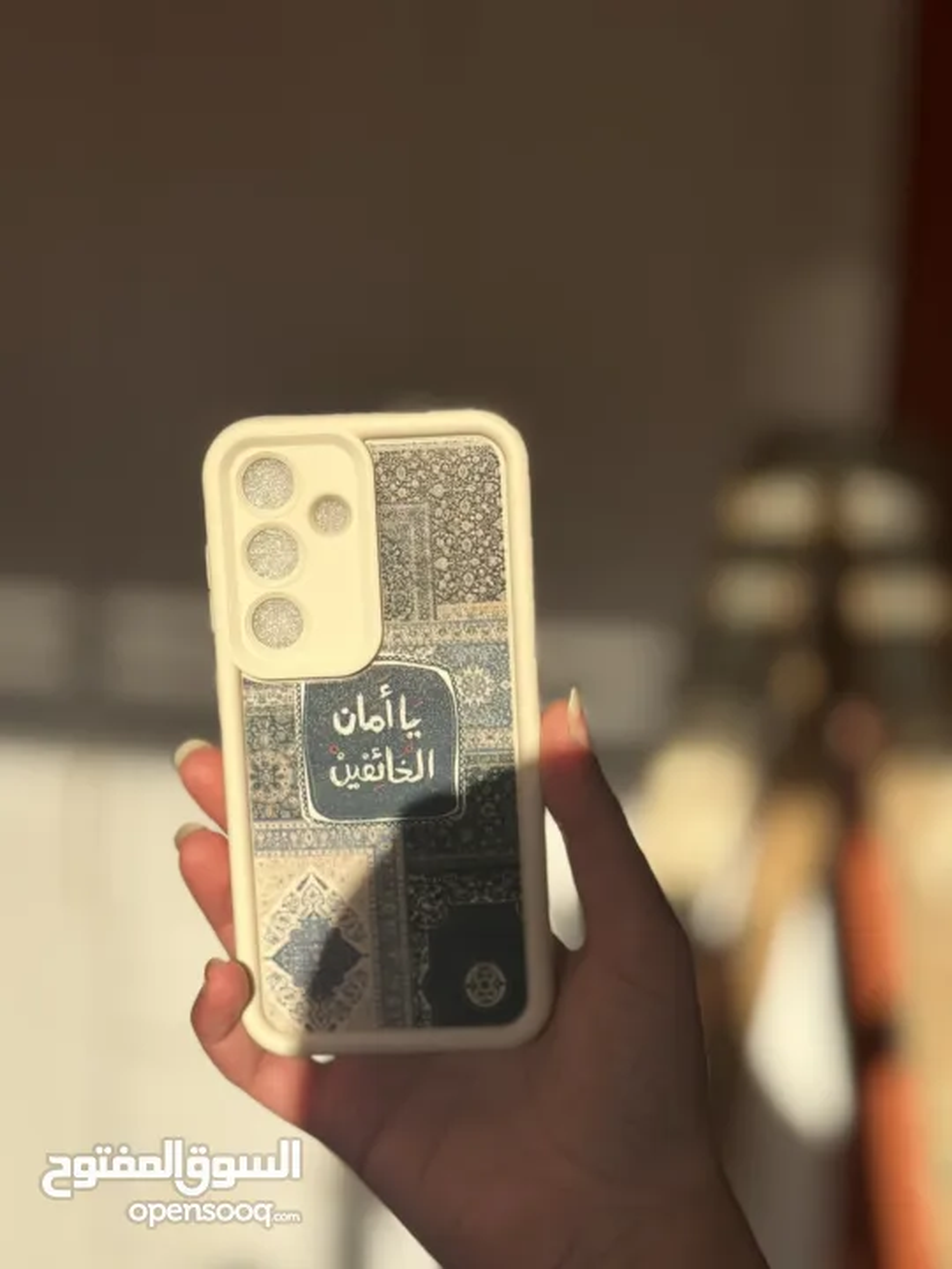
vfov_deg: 39.7
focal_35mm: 48
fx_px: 1760
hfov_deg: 30.3
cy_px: 634
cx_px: 476
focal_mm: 6.86
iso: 80
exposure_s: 1/1751
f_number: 1.78
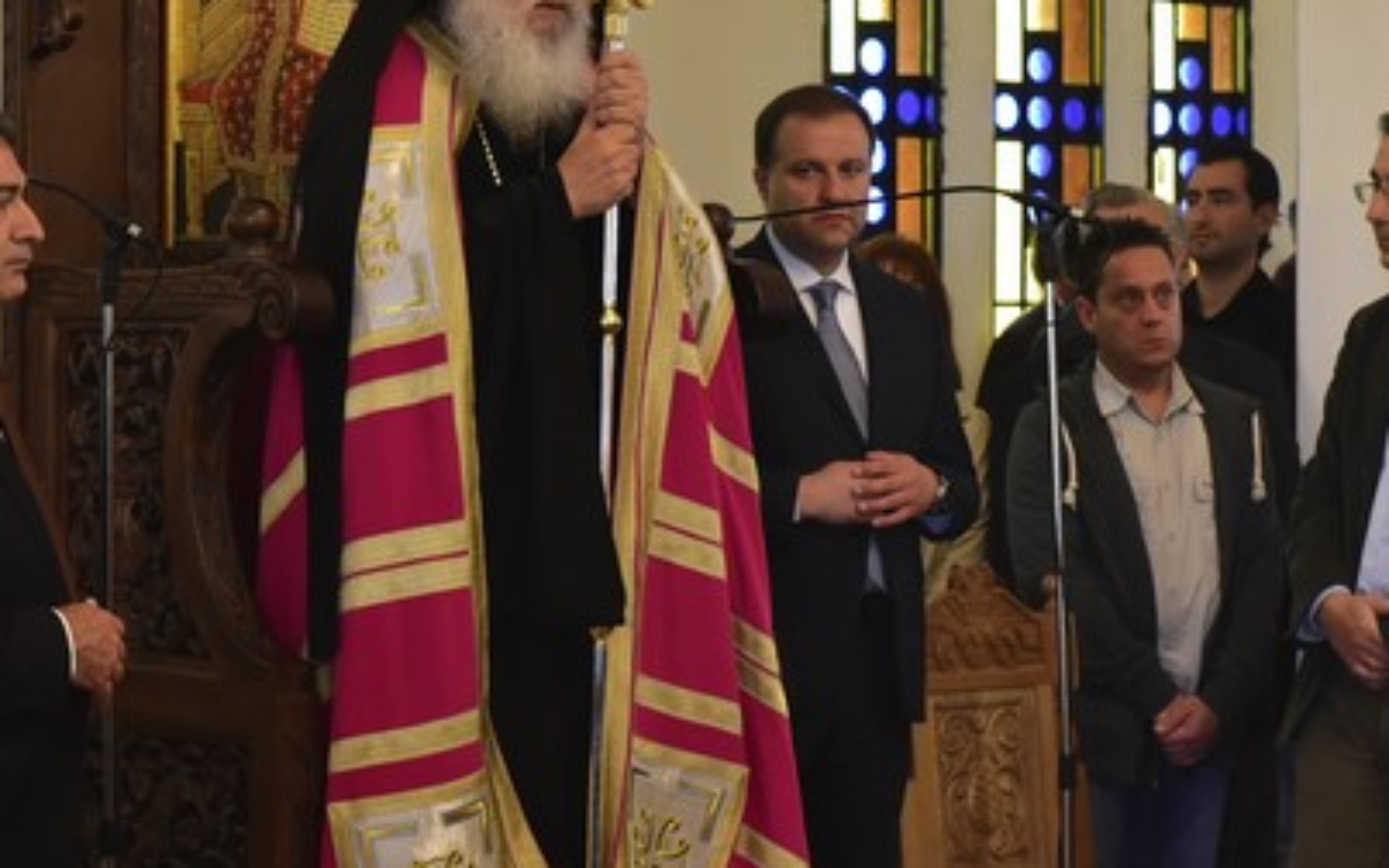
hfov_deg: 18.1
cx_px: 569
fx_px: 4354
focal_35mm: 115
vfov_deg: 11.4
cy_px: 303
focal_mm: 70
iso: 4000
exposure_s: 1/200
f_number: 6.3
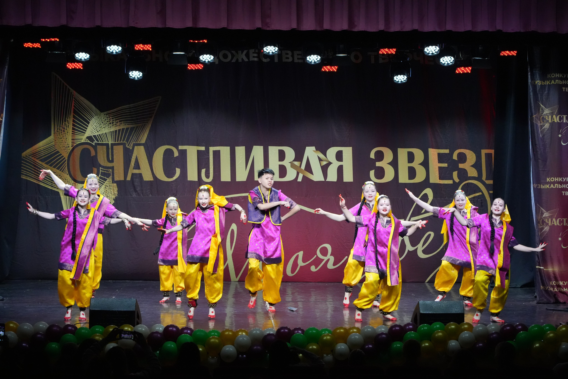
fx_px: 1657
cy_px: 190
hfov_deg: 19.5
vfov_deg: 13.0
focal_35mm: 105
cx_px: 284
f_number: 6.3
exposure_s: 1/400
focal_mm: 105
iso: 10000
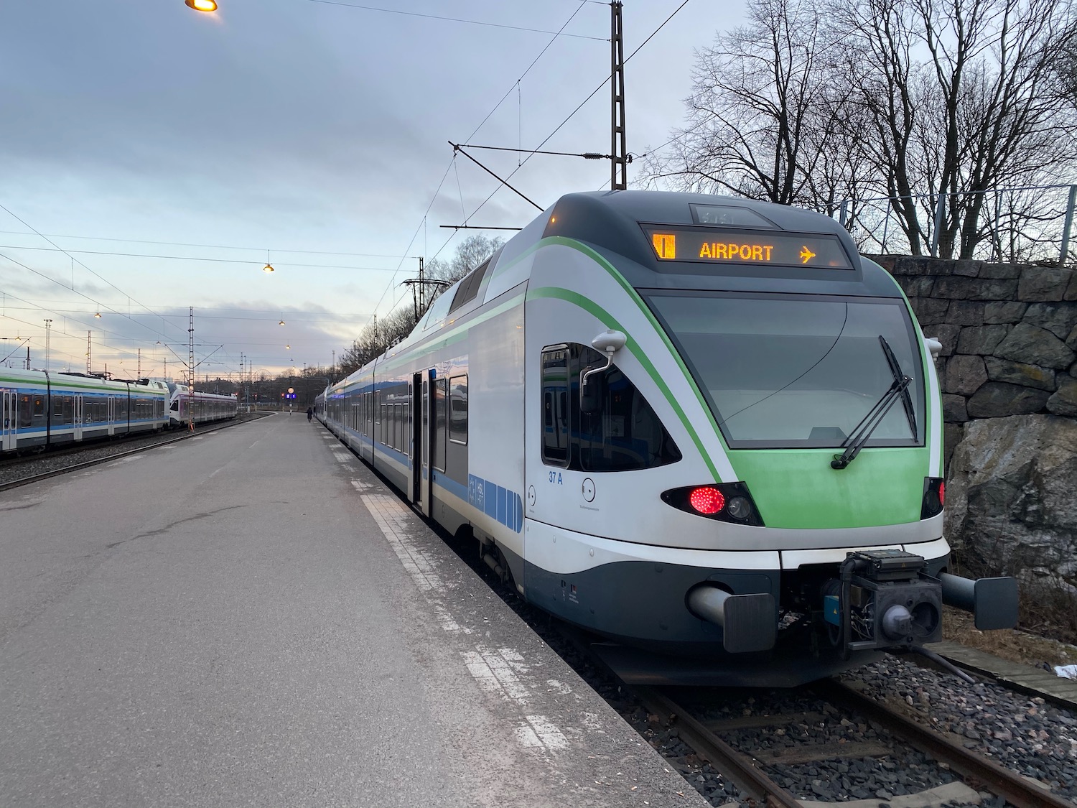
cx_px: 538
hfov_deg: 67.3
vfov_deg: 53.1
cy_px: 404
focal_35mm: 26
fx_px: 809
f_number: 1.8
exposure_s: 1/100
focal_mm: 4.25
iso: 50
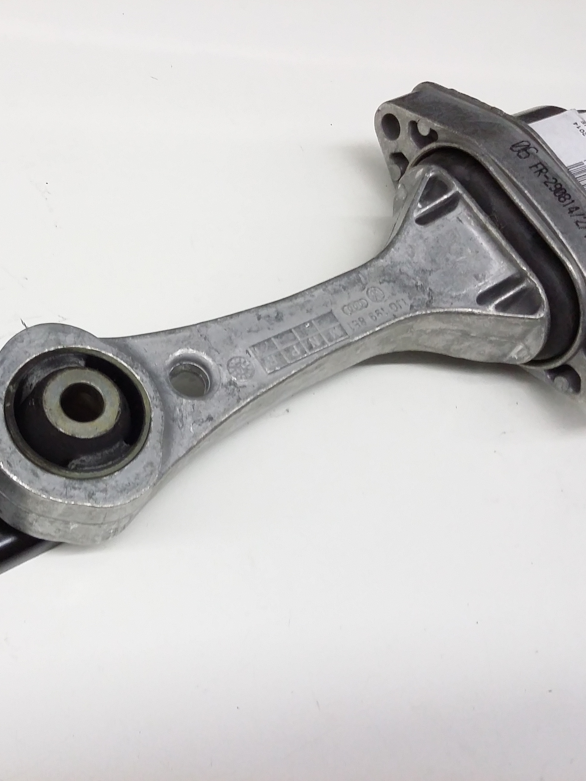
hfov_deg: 33.2
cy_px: 391
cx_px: 182
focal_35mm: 43
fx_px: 970
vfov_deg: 43.8
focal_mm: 3.4
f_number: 2.4
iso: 160
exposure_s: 1/15
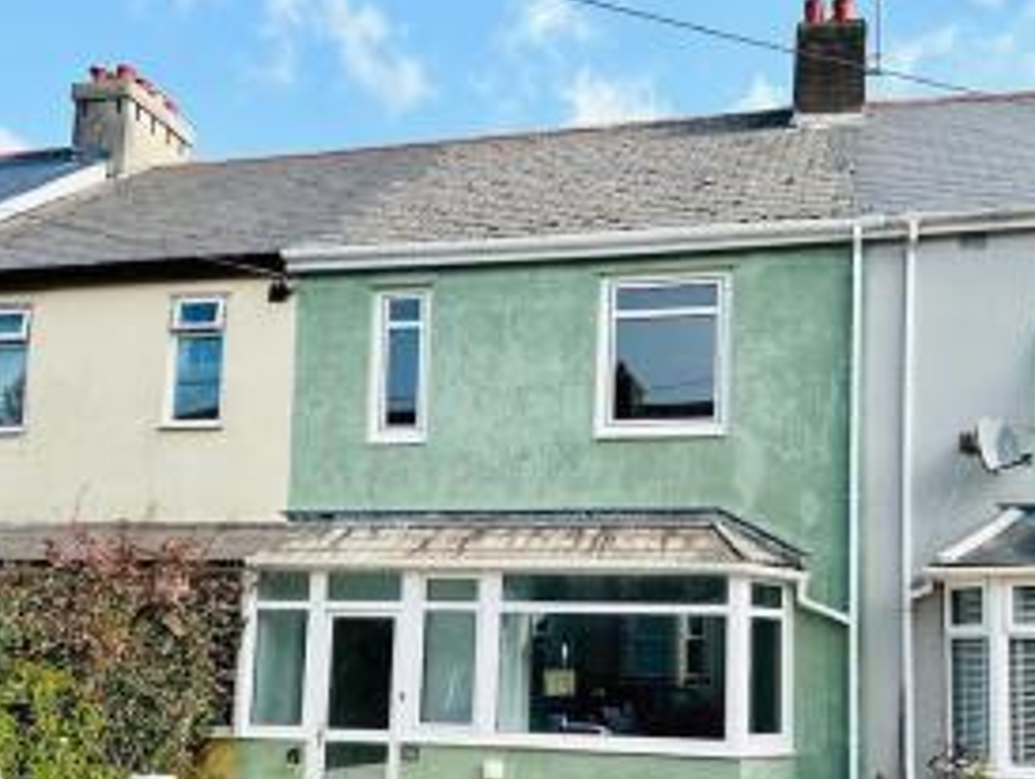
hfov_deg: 49.9
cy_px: 531
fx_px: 1107
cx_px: 602
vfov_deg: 38.2
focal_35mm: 37
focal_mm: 6.86
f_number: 1.78
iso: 80
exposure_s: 1/3356
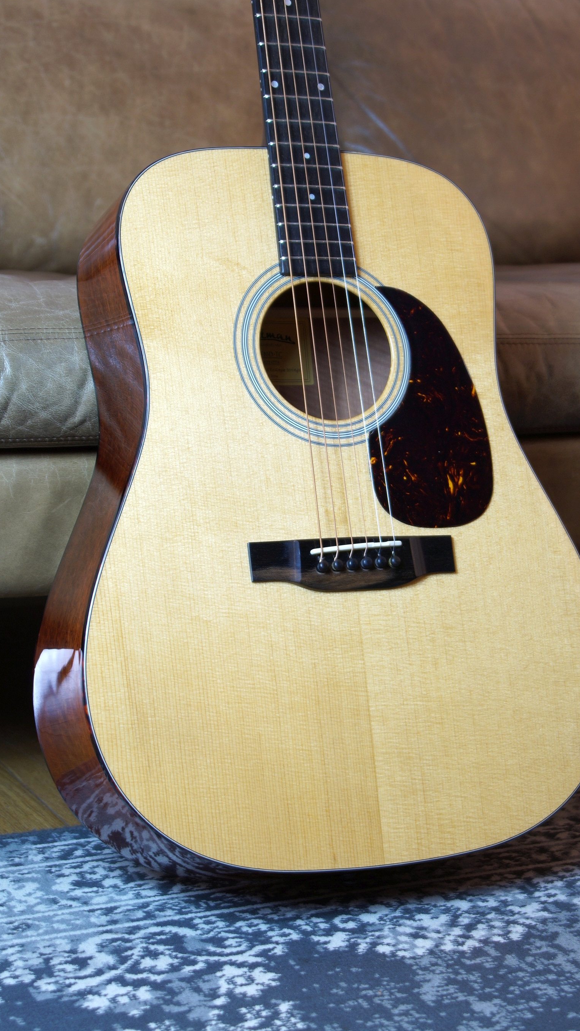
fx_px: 1956
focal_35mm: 72
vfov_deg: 29.5
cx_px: 347
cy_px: 512
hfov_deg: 16.9
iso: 100
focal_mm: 45
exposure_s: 1/6
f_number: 4.5
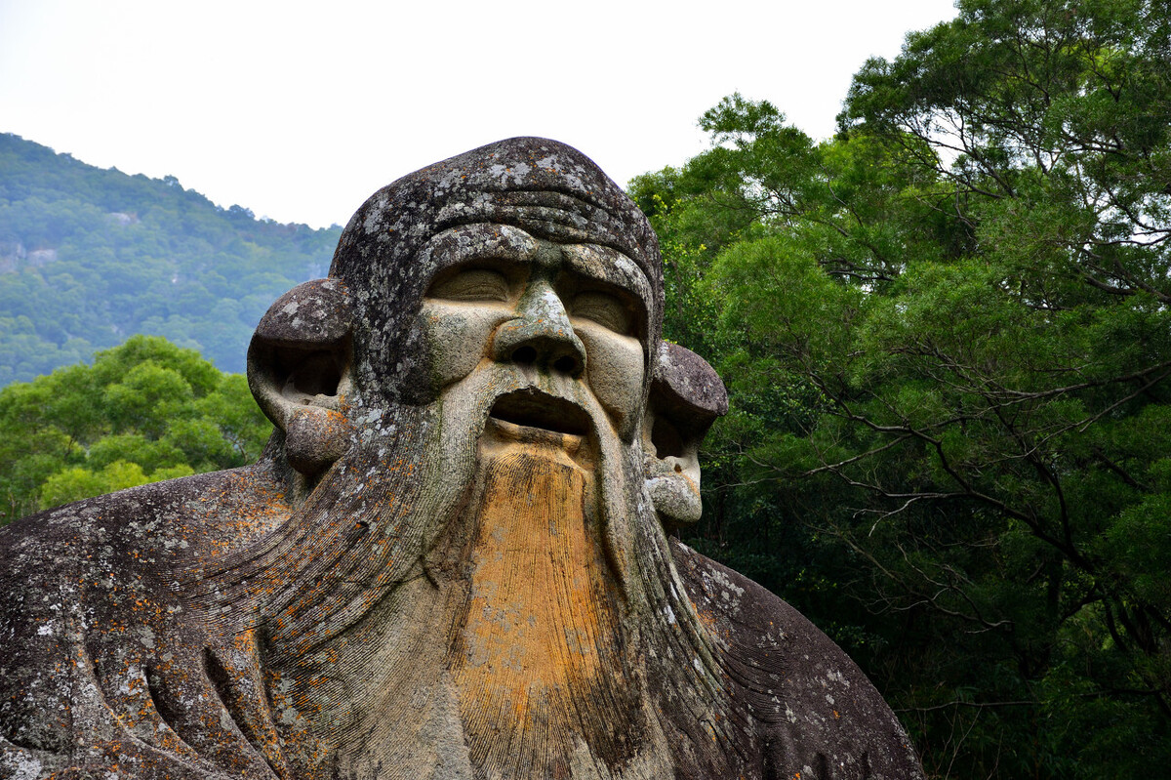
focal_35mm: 75
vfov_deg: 18.2
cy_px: 390
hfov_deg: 27.0
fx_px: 2438
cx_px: 586
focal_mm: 50
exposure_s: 1/320
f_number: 4.8
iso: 100
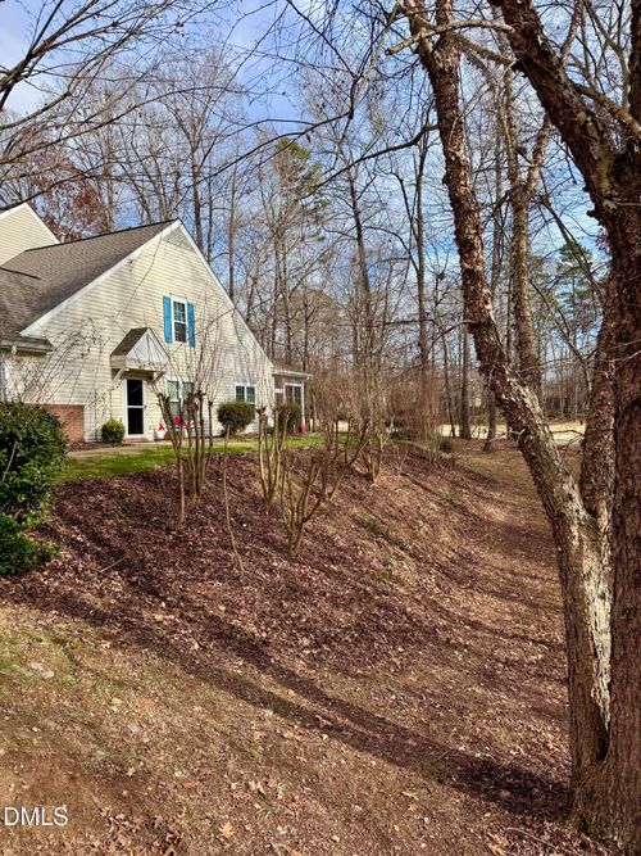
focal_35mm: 24
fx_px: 593
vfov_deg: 71.6
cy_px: 428
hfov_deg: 56.8
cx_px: 320
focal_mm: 6.76
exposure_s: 1/2252
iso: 80
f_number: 1.78
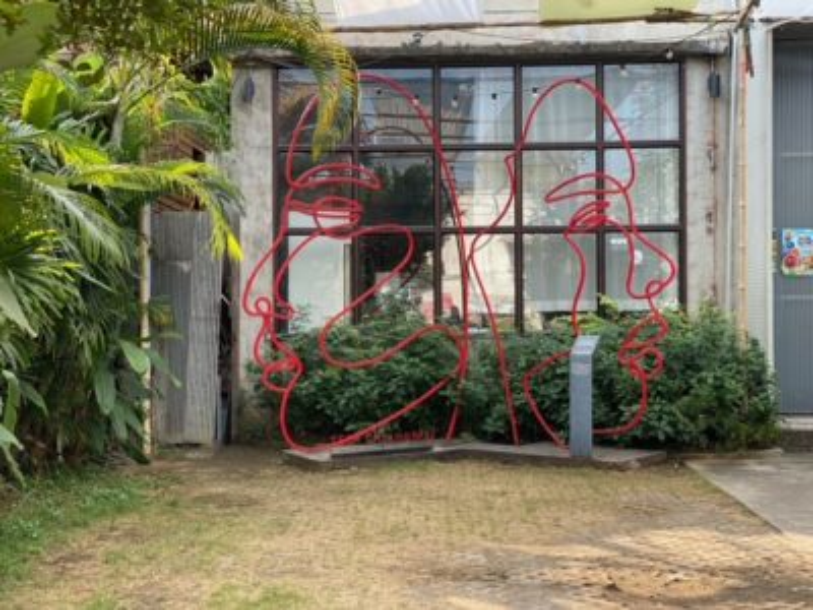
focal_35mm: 52
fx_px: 1221
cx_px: 406
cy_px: 305
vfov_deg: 28.0
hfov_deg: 36.8
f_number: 2
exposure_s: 1/122
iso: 25
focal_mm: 6
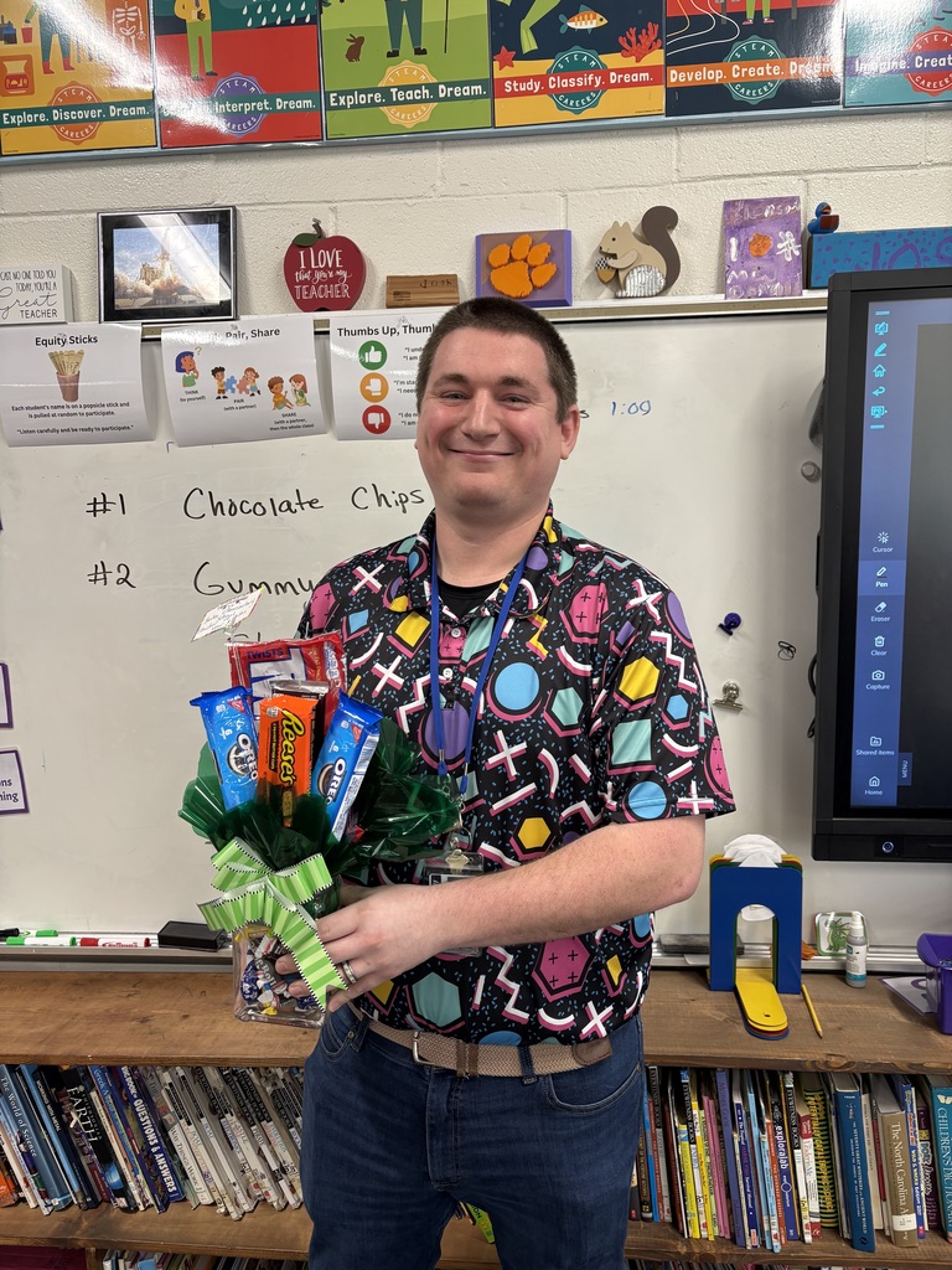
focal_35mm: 26
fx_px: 953
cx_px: 476
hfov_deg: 53.1
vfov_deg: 67.3
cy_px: 635
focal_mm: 5.96
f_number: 1.6
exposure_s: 1/60
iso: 80
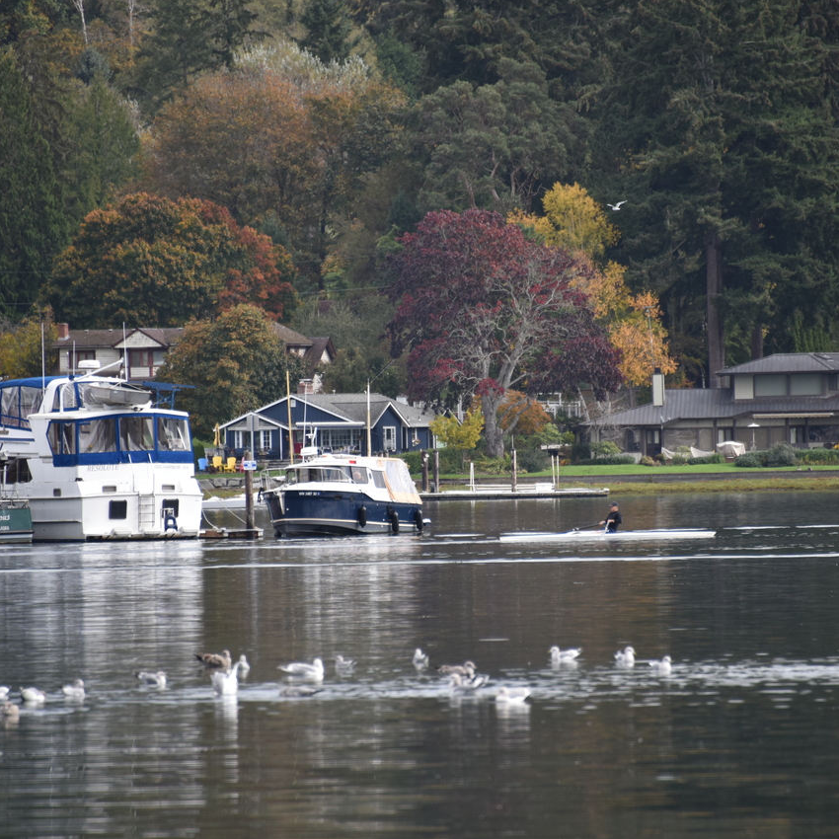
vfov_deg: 4.6
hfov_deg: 4.6
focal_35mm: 384
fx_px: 10530
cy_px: 419
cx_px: 439
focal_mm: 300
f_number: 5.6
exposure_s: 1/640
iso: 320
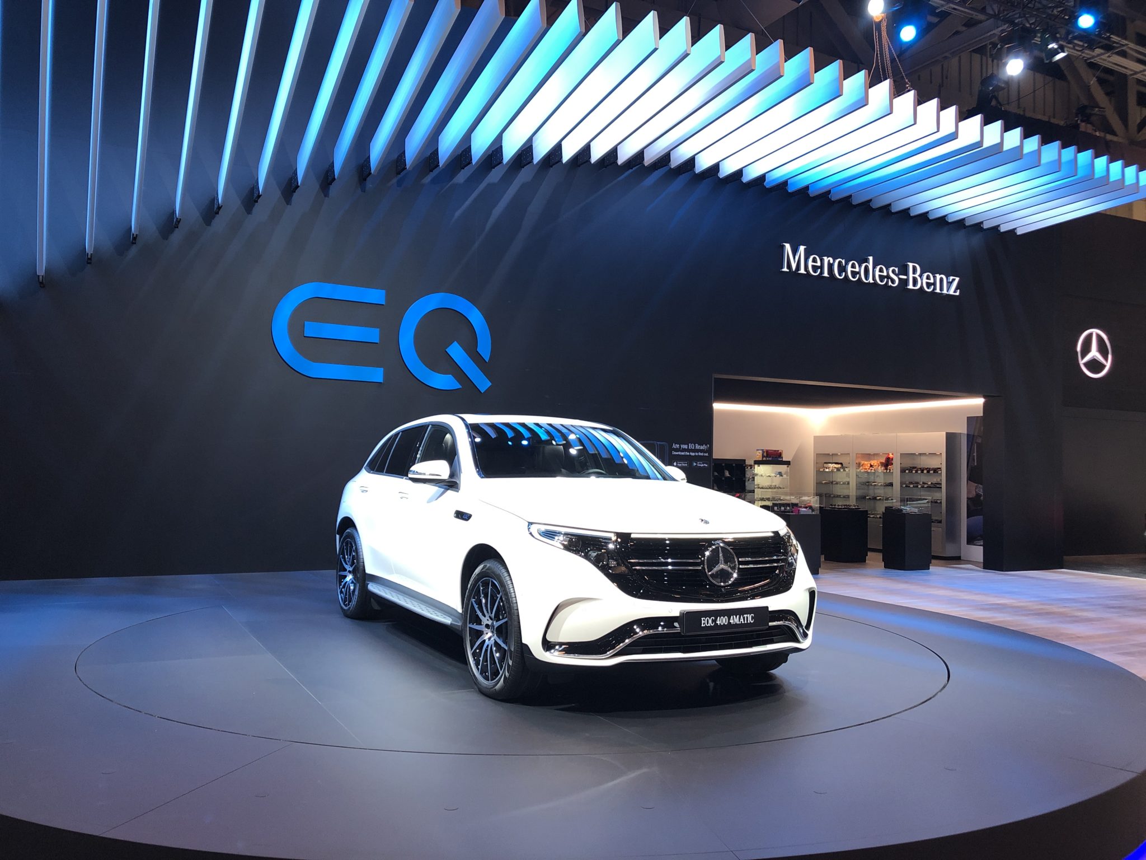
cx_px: 573
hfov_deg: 63.4
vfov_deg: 49.7
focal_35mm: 28
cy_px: 430
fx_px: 927
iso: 25
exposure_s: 1/30
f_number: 1.8
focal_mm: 3.99
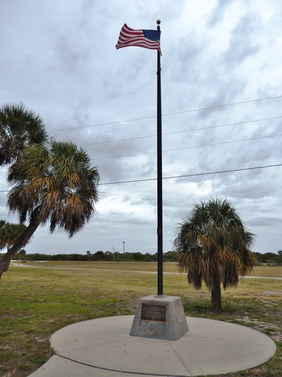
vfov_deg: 69.4
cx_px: 141
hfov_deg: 54.9
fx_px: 272
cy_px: 188
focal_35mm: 25
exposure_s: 1/400
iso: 125
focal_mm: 4.5
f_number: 6.8
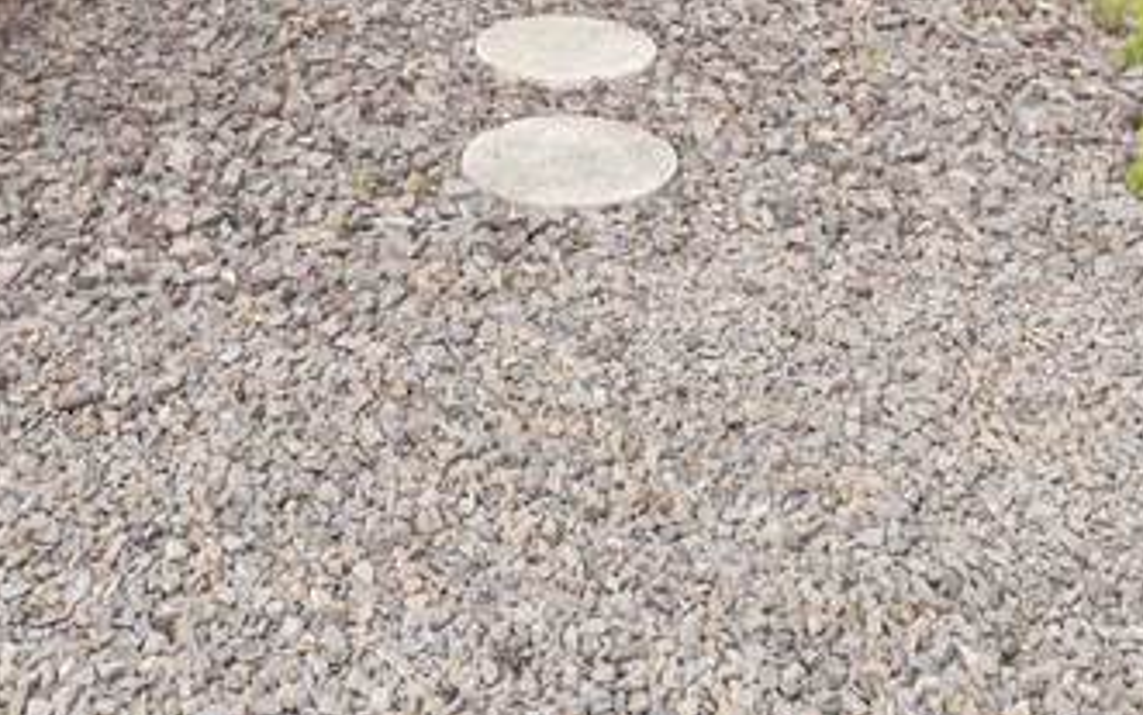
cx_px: 628
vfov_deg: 15.9
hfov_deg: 32.4
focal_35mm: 63
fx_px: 1963
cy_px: -744
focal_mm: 16
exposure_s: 1/160
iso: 100
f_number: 13
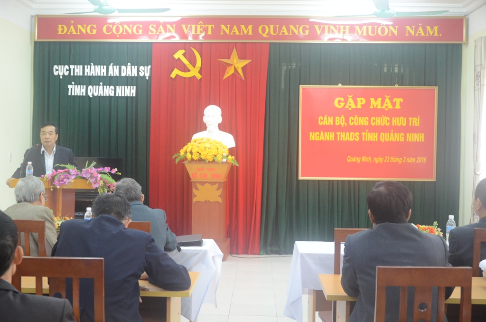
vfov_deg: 27.9
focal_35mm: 48
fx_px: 647
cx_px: 243
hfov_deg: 41.2
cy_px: 161
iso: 1600
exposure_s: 1/60
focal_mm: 32
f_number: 4.2
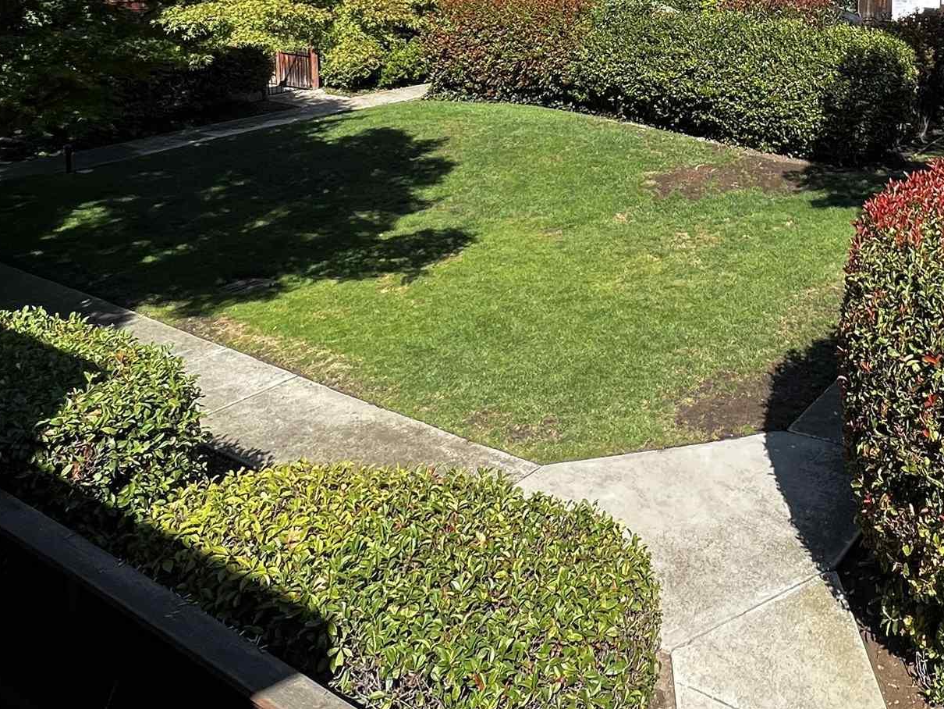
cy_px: 12
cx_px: 800
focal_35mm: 33
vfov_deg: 38.5
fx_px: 900
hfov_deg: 50.7
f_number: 1.8
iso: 32
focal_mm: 1.57
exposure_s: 1/763
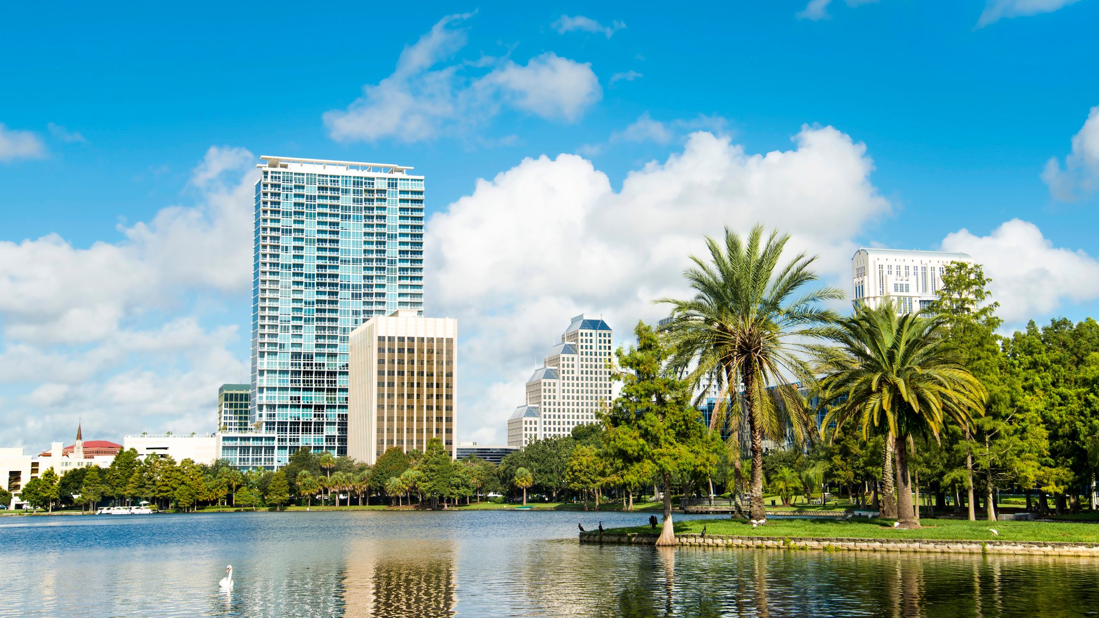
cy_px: 295
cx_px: 542
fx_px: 1428
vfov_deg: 24.4
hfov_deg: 42.1
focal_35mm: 49
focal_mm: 46
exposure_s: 1/320
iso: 100
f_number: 5.6
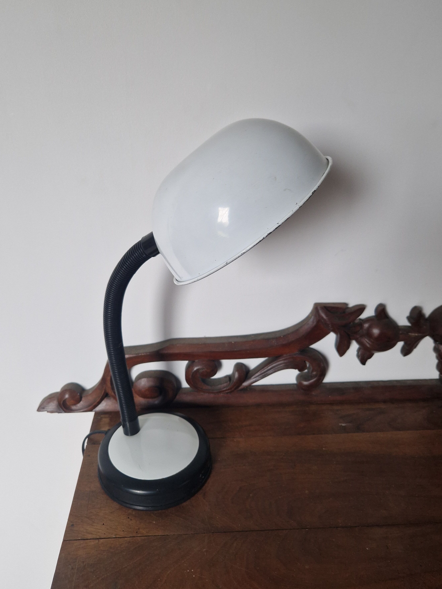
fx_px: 443
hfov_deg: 53.0
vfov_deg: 67.3
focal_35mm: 26
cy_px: 285
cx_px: 198
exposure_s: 1/100
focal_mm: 5.4
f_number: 1.8
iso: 50
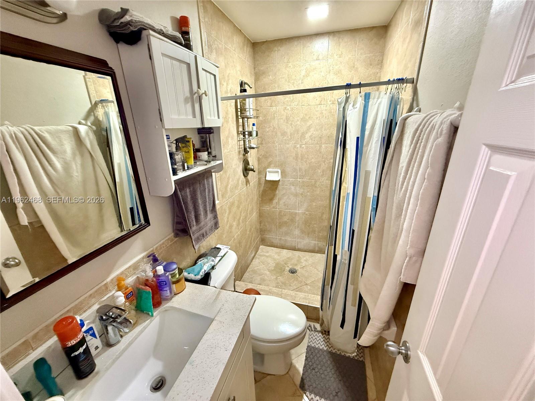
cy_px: 200
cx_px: 268
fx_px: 216
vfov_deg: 85.7
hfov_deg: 102.1
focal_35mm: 14
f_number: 2.2
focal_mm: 2.22
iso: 640
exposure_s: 1/60
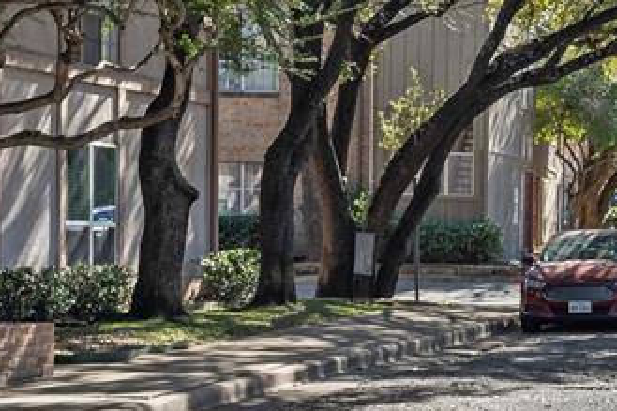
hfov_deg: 13.9
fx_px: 2398
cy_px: 99
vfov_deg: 9.8
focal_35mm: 140
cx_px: 893
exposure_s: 1/200
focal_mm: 30
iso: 200
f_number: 8
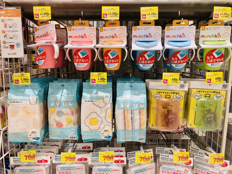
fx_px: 188
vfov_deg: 49.7
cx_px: 116
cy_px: 87
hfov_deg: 63.4
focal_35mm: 28
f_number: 1.8
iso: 50
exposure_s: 1/100
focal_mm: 3.99
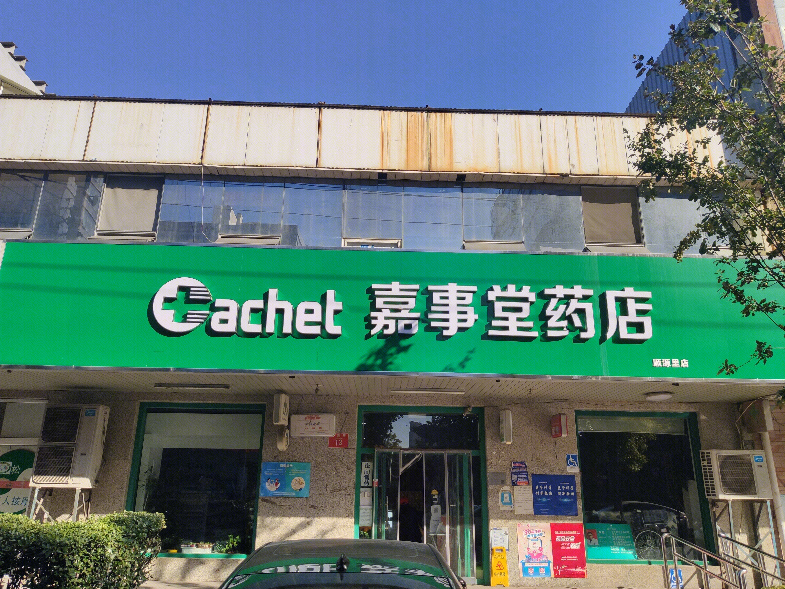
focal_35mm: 26
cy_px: 294
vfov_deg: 53.1
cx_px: 392
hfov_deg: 67.3
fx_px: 590
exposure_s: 1/2048
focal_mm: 4.75
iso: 112
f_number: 1.75
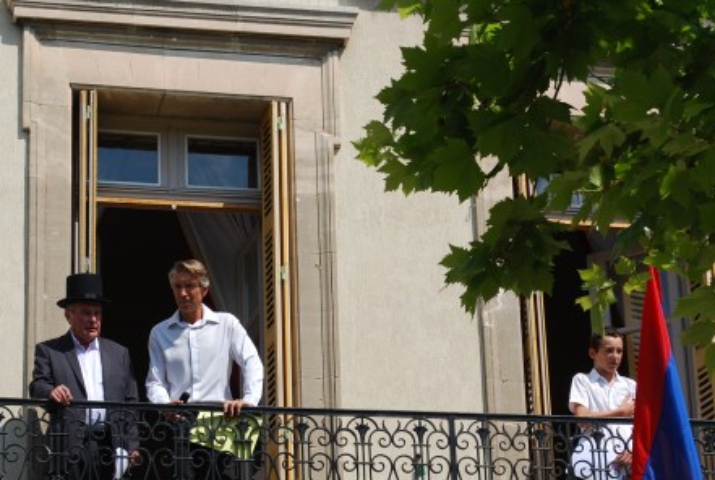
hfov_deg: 17.1
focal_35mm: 120
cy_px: 340
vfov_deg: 11.5
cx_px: 319
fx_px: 2383
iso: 100
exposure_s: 1/250
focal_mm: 55
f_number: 8
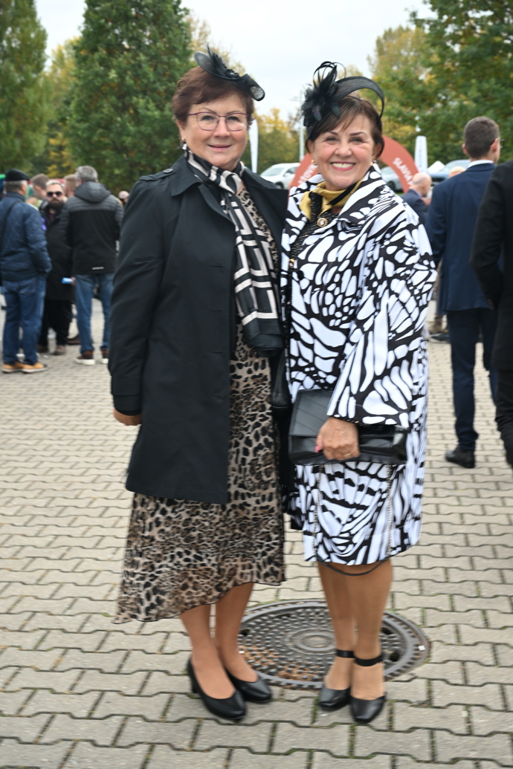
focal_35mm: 46
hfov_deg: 29.2
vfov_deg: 42.7
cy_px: 384
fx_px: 983
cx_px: 256
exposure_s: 1/250
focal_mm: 46
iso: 400
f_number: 5.6
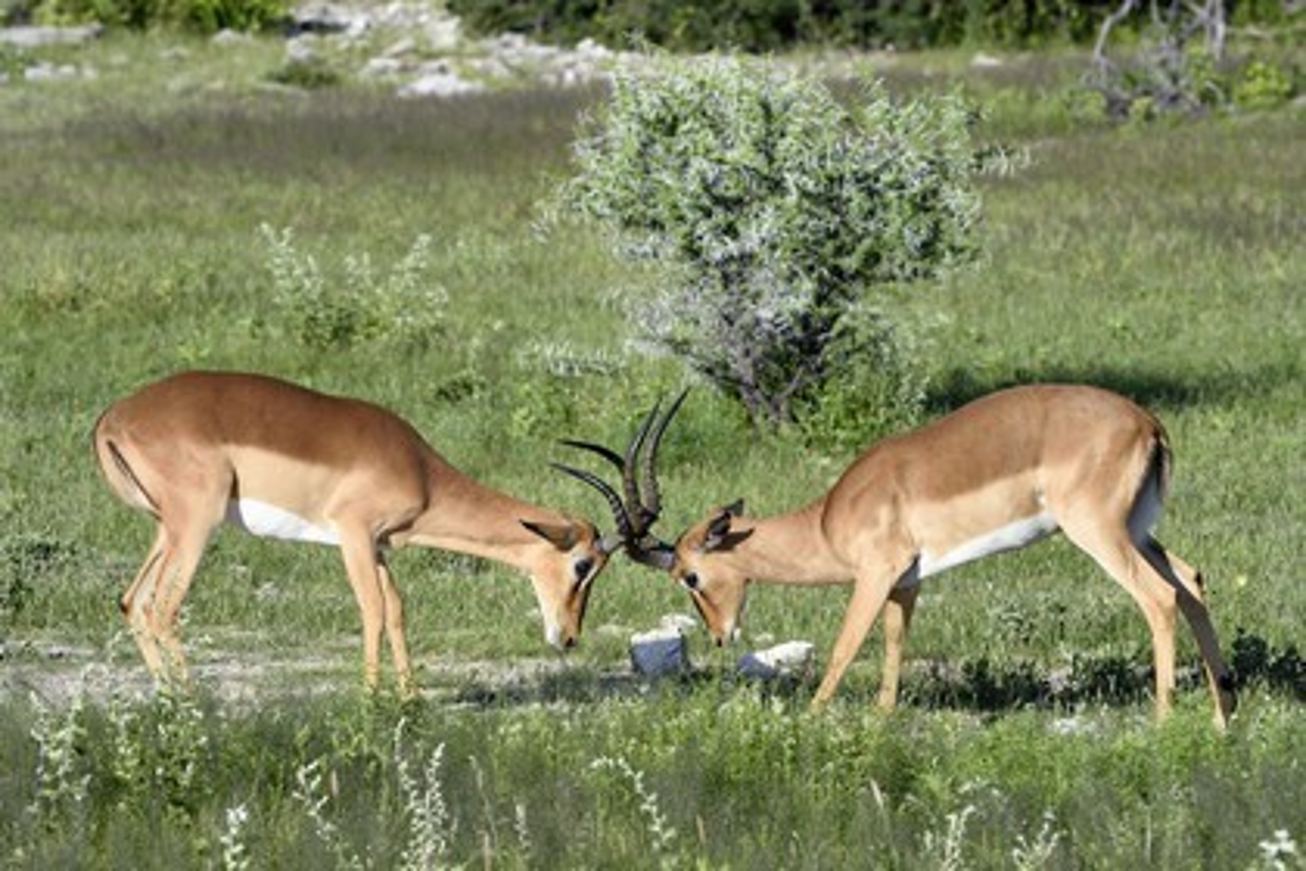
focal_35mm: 280
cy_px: 436
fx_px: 10157
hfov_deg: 7.4
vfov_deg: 4.9
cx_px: 653
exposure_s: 1/800
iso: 400
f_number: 10
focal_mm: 280
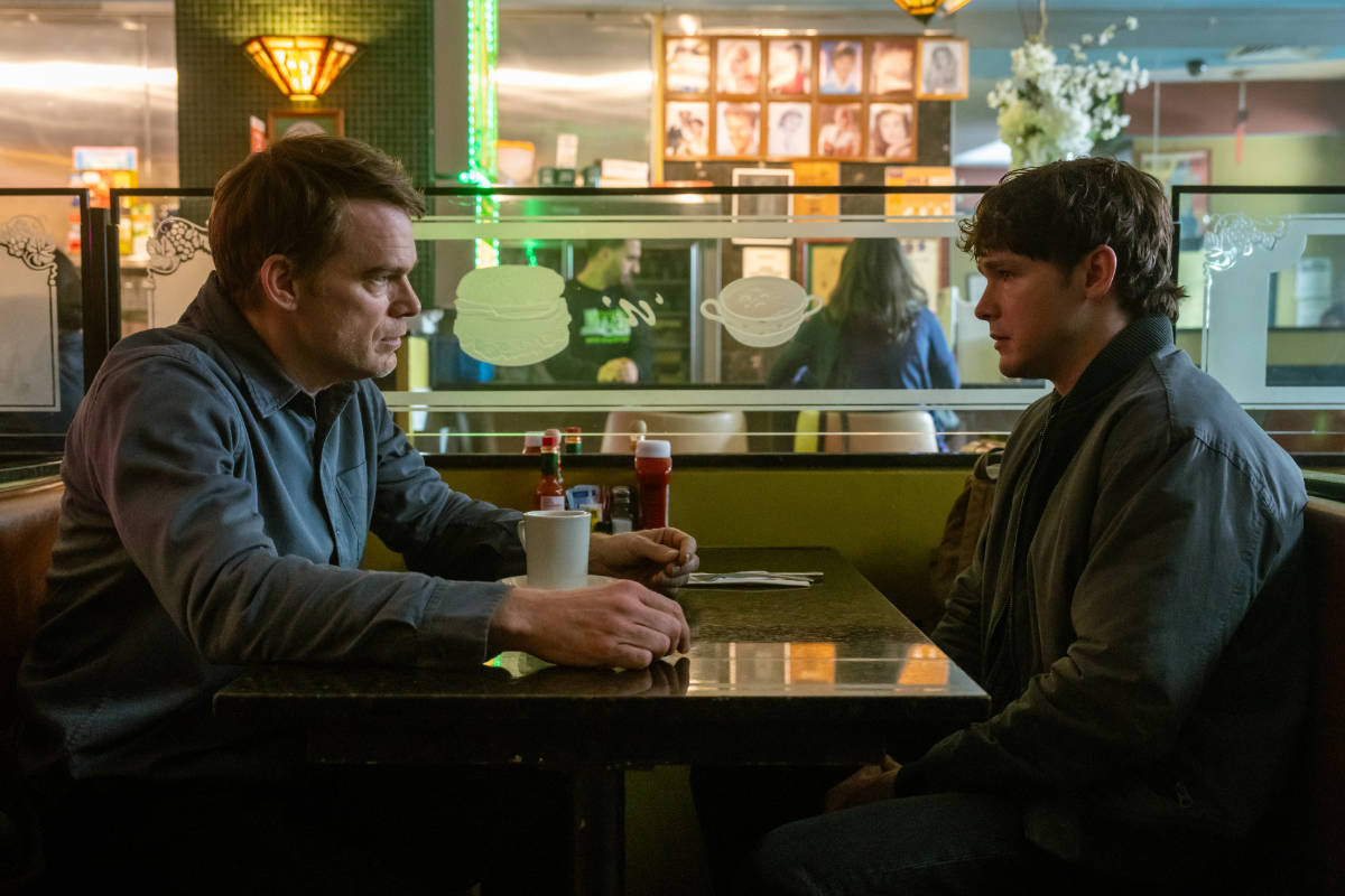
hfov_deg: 54.4
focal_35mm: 35
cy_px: 448
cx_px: 672
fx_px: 1308
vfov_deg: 37.9
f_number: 4
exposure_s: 1/80
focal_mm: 35
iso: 2500
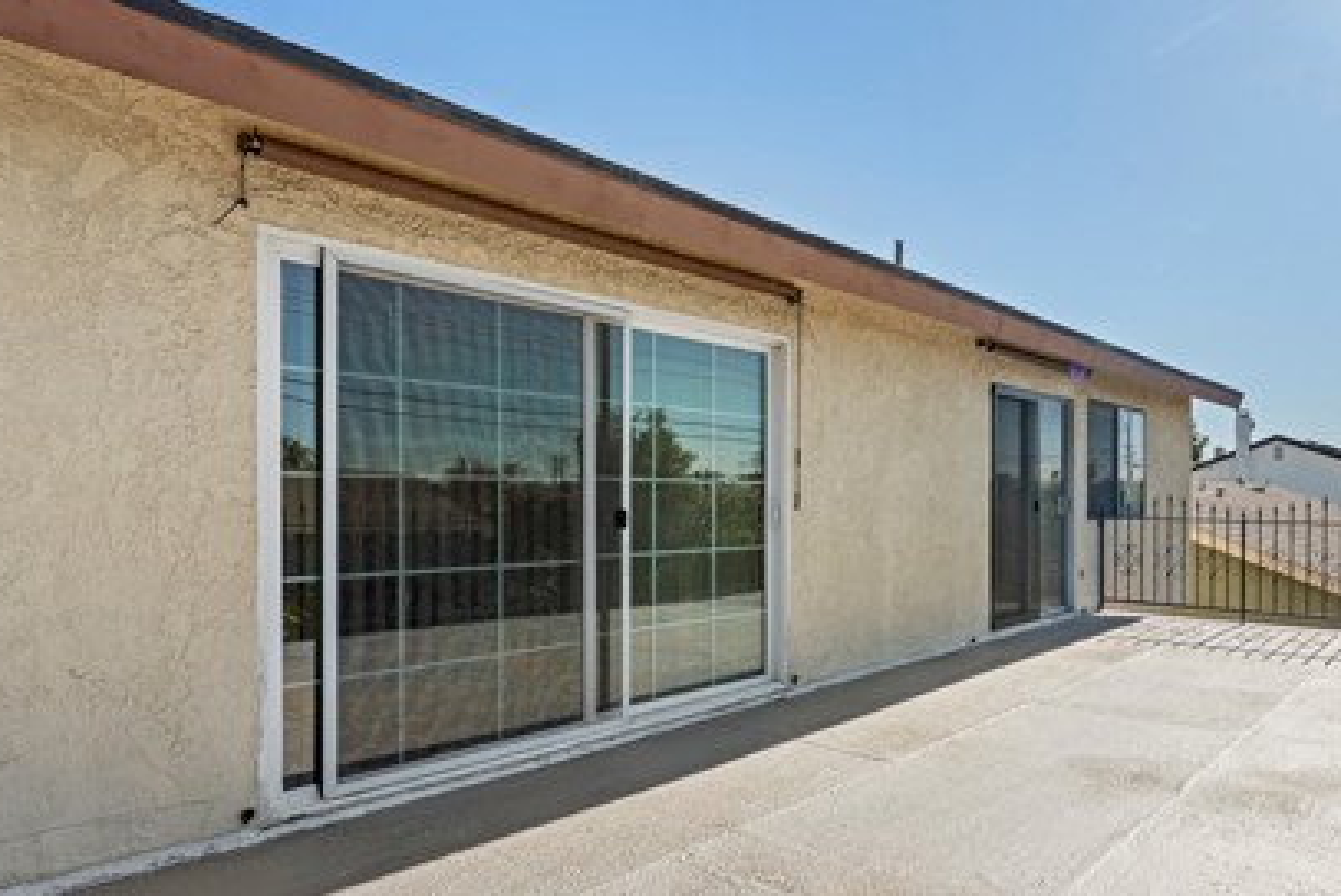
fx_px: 820
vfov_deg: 57.3
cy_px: 466
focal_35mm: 22
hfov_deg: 73.1
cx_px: 1005
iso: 250
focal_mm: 14
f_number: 8
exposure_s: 1/400
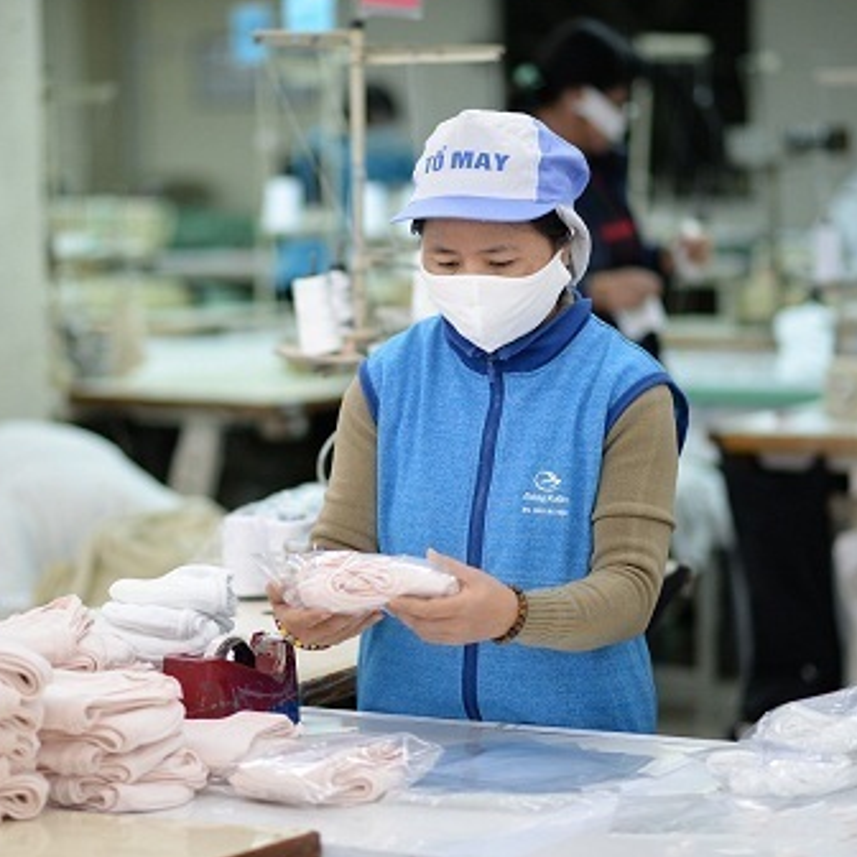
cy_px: 390
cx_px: 398
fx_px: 3613
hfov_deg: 13.5
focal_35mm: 129
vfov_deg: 13.5
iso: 640
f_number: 1.8
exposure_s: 1/640
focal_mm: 85
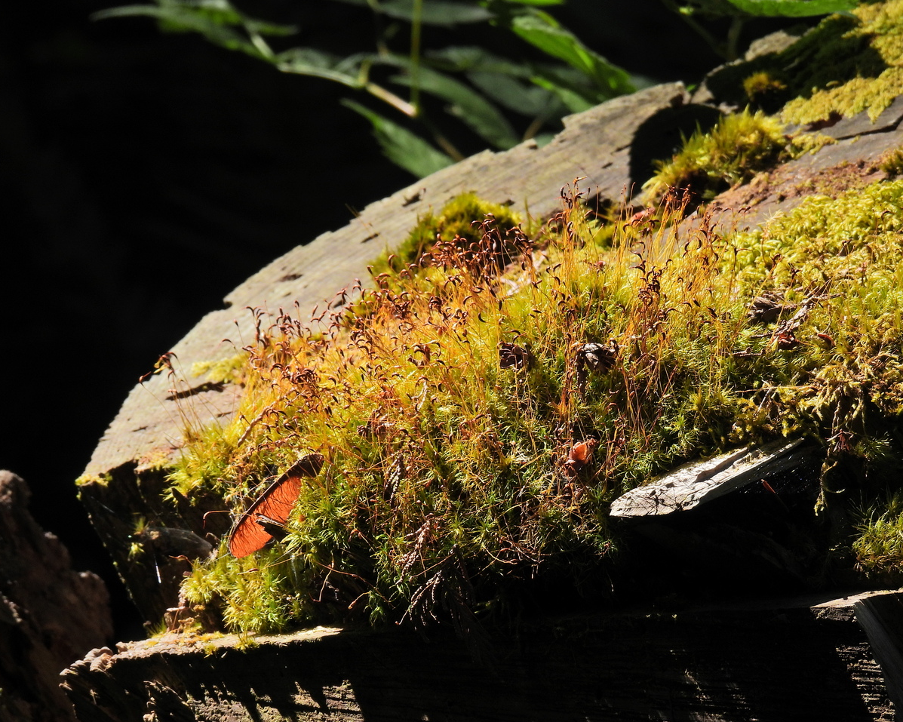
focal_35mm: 522
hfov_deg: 3.7
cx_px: 435
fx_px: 13947
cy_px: 361
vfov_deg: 3.0
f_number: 5
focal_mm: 89.2
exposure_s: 1/400
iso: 100
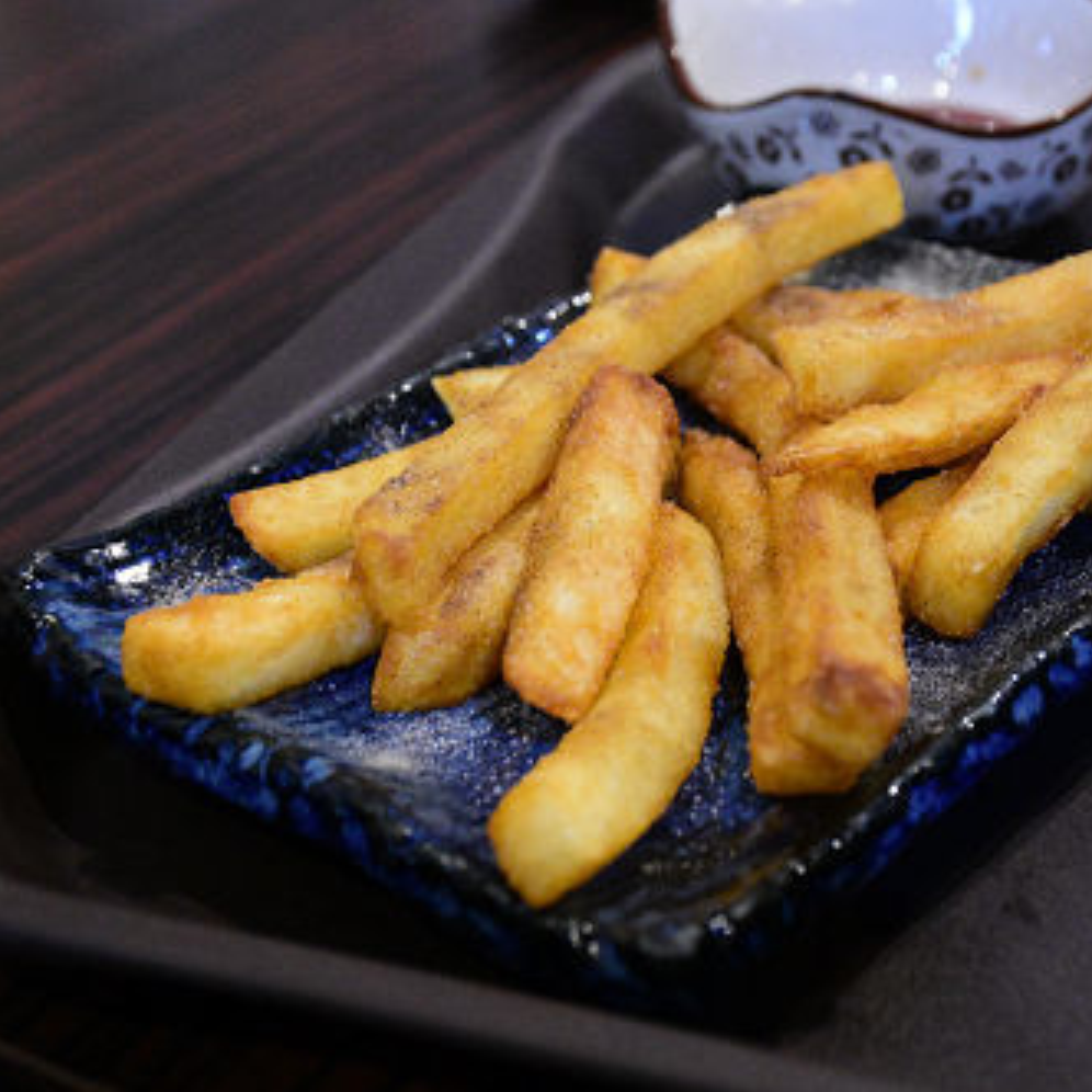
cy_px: 546
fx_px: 2605
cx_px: 632
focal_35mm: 73
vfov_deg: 23.7
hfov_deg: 23.6
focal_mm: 38
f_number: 7.1
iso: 6400
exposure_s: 1/40
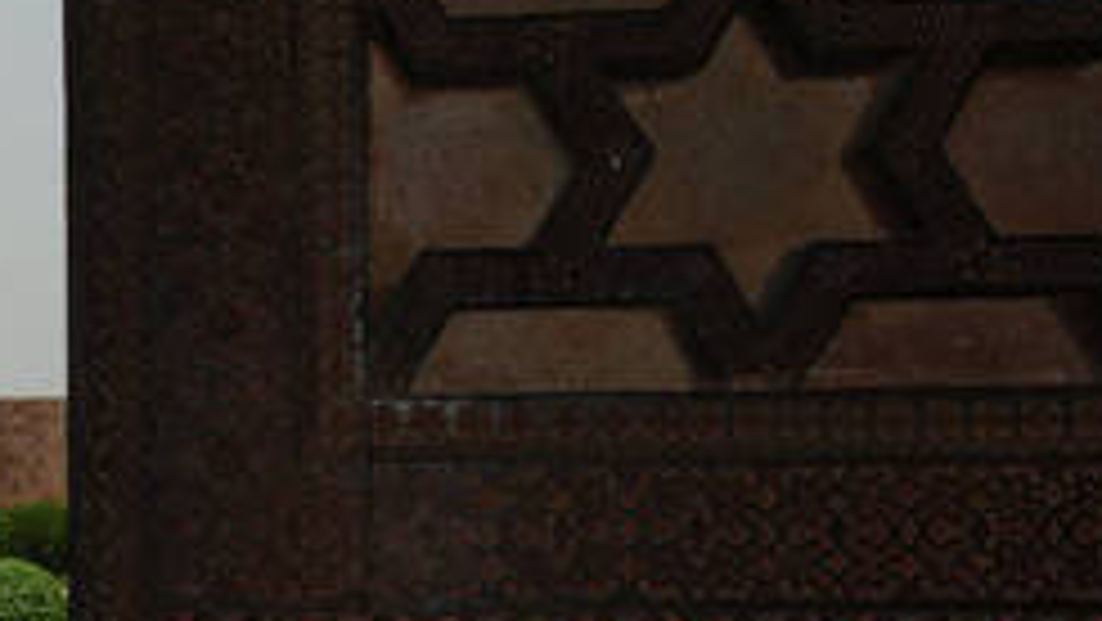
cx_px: -391
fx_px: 2368
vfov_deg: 14.9
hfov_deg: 22.9
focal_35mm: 81
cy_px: 374
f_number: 11
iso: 100
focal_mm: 18
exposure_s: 1/200
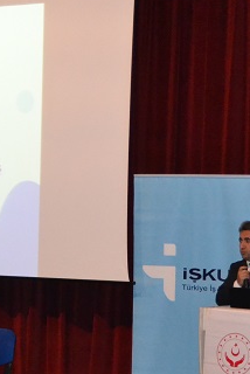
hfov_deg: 11.6
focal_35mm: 118
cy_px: 321
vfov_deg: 17.1
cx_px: 28
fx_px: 1226
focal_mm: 28
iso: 3200
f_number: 4
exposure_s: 1/60
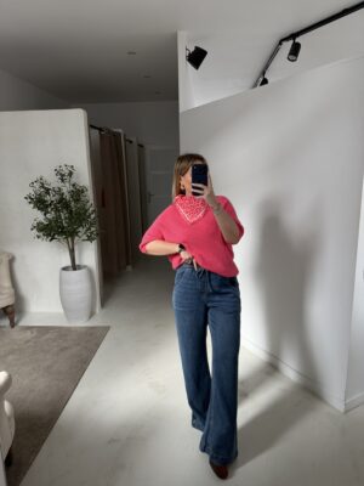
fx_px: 336
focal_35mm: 24
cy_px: 243
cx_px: 182
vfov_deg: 71.6
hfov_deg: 56.8
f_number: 1.78
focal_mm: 6.76
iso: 200
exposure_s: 1/78
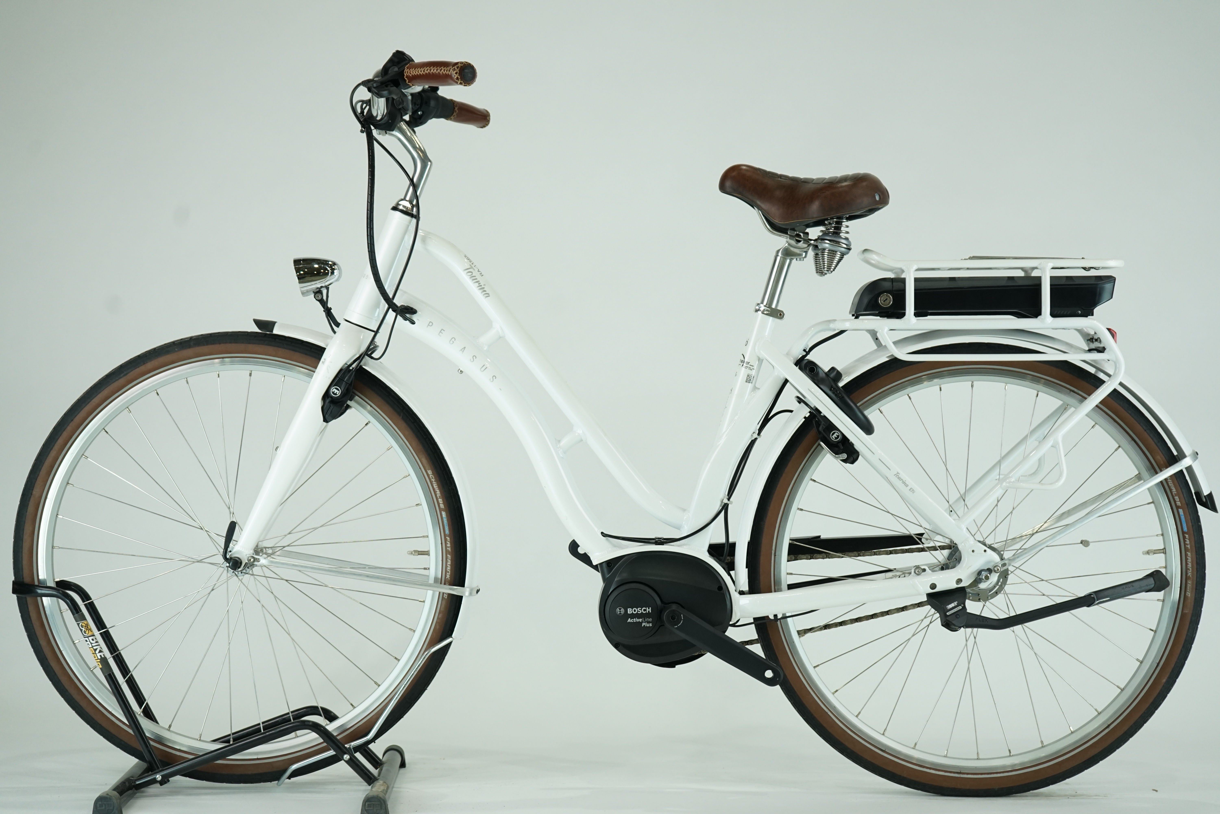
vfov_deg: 24.2
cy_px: 407
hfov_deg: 35.6
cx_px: 610
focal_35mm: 56
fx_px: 1898
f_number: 5
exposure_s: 1/200
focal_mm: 56
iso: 800
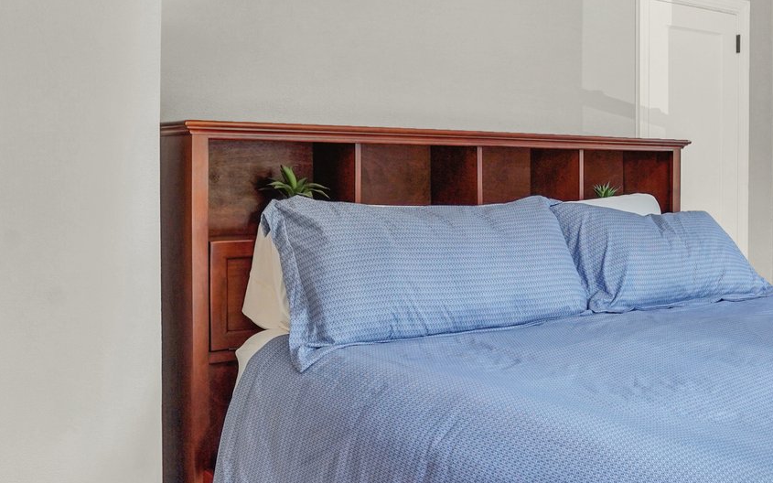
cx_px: 594
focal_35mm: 42
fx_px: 885
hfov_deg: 45.3
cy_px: 177
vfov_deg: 30.4
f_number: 8
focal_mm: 17
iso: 400
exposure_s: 1/40
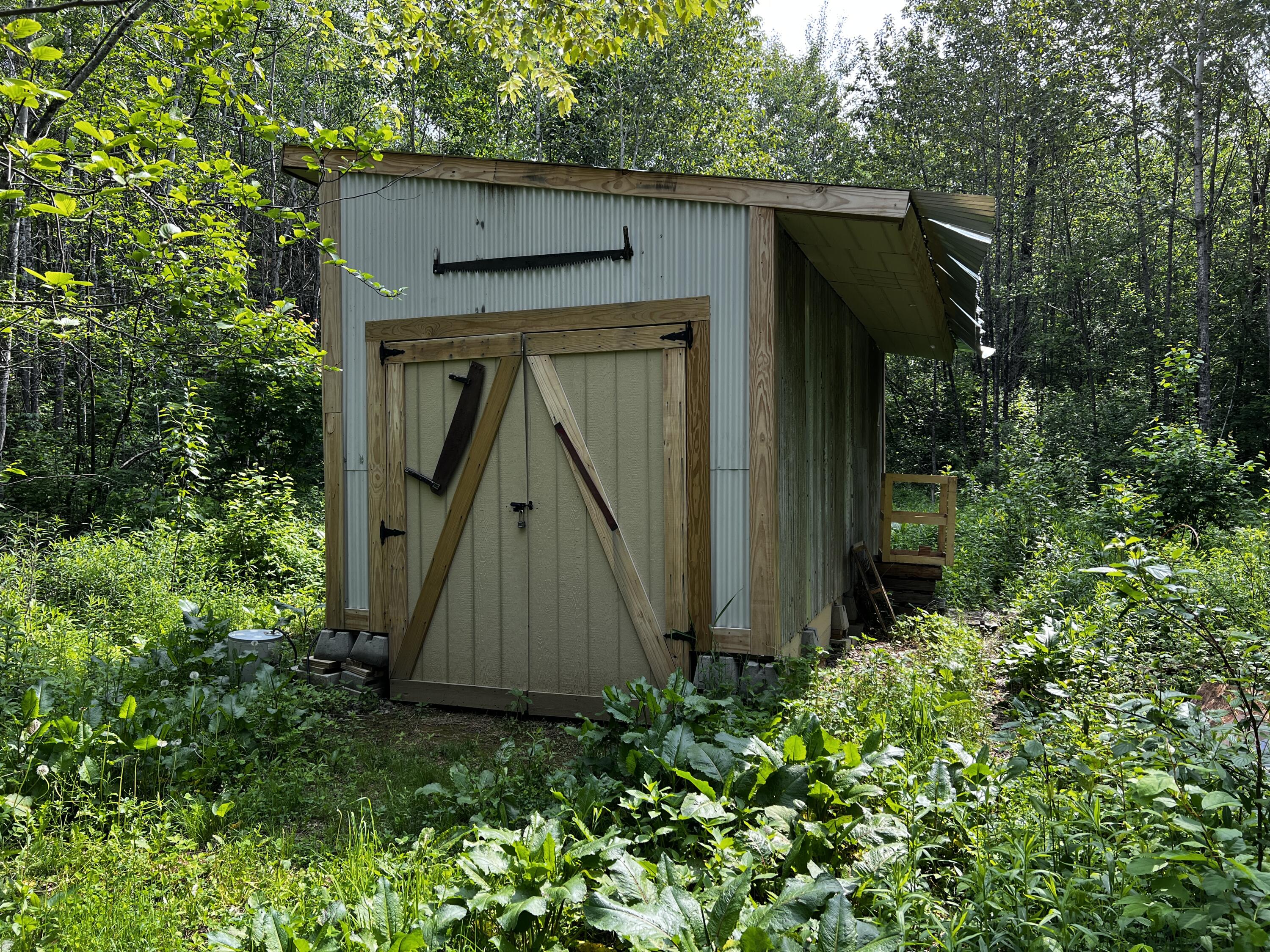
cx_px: 635
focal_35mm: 26
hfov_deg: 67.3
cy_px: 476
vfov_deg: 53.1
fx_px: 954
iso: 50
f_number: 1.5
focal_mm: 5.7
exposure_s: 1/887
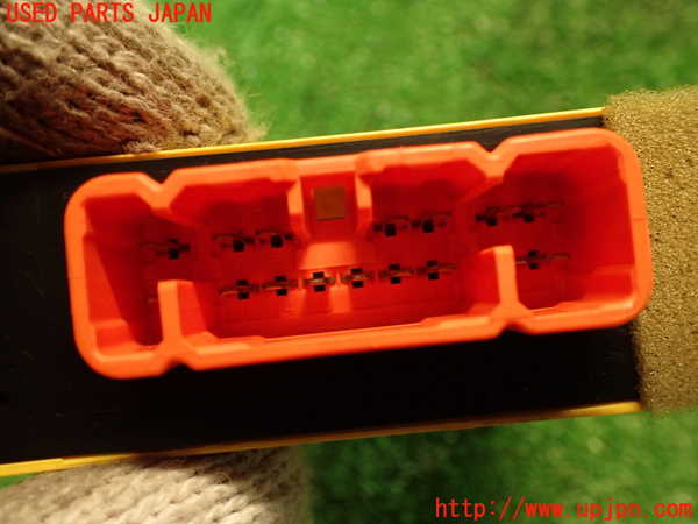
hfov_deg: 56.8
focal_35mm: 32
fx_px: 645
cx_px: 349
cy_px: 262
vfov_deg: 44.2
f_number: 2.4
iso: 400
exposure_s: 1/30
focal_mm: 5.79
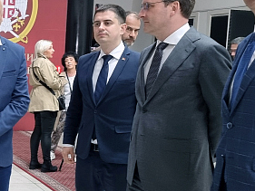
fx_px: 538
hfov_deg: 24.6
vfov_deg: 20.2
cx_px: -35
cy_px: 83
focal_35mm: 73
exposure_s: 1/50
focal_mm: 6.7
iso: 250
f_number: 1.8
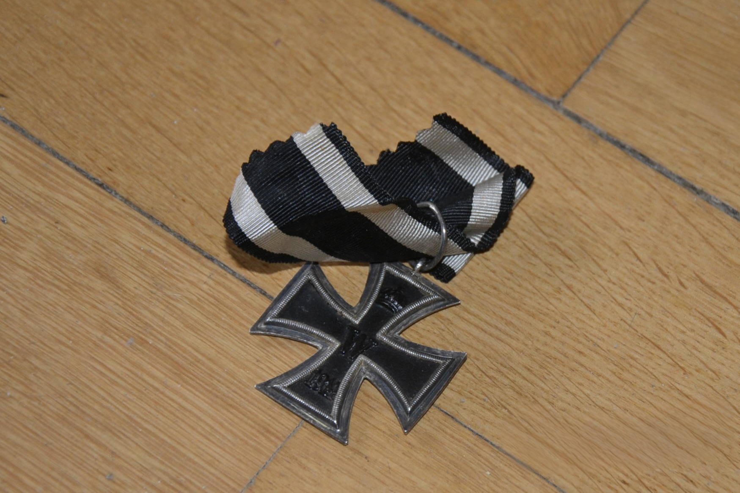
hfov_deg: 23.4
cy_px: 246
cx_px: 370
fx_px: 1788
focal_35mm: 87
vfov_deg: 15.7
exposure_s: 1/60
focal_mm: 58
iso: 1000
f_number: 5
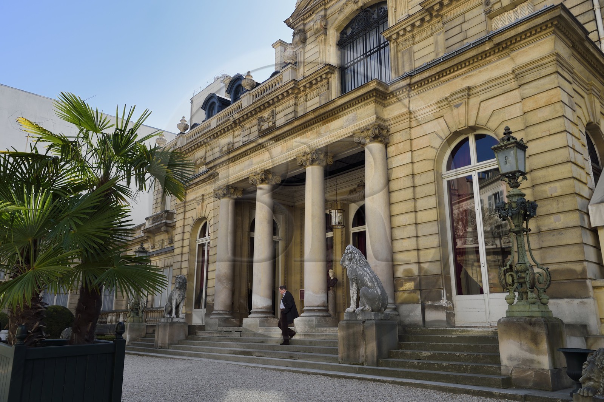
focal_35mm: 29
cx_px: 302
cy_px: 201
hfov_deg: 63.7
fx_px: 486
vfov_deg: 44.9
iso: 200
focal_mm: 29
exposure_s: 1/250
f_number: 9
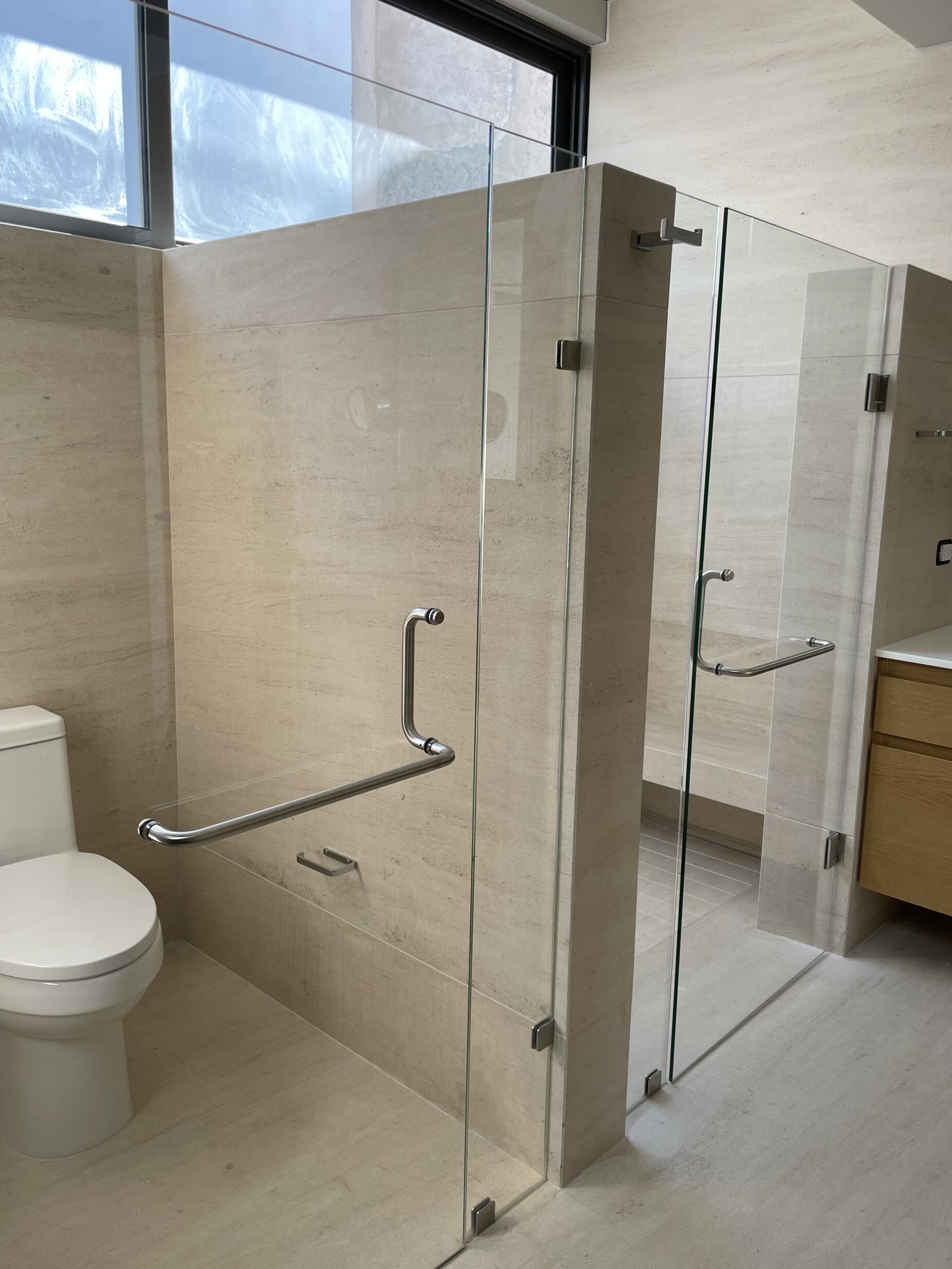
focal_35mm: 27
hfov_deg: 51.4
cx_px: 470
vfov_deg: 65.3
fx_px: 990
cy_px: 619
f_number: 1.6
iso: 32
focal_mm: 4.2
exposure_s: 1/136
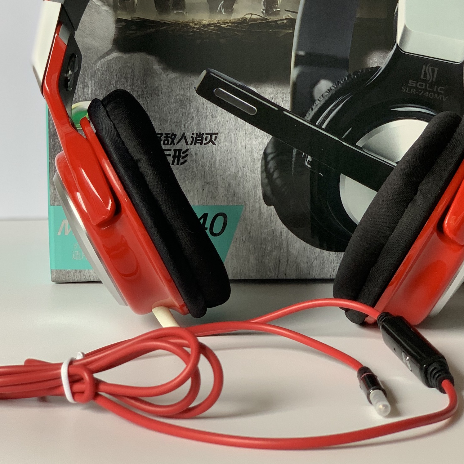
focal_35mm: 86
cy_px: 111
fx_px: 1304
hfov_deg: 20.2
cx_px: 274
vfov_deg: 20.0
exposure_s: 1/122
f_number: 2.4
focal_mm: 6
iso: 80
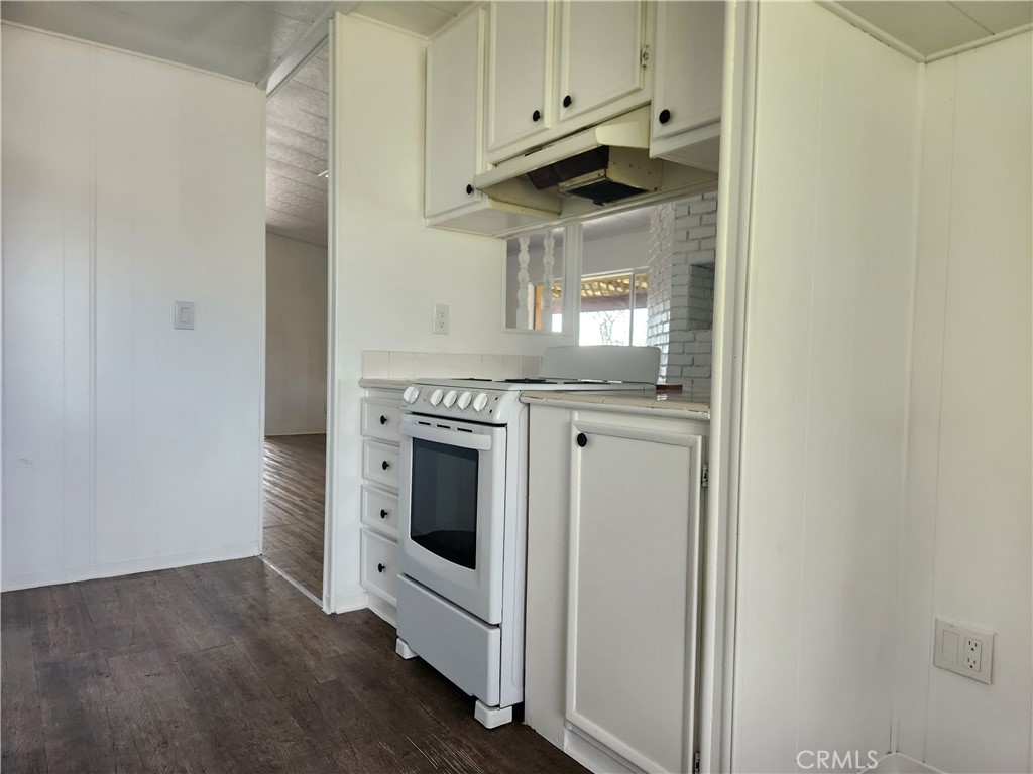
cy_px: 387
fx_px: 686
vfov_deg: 58.9
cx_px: 516
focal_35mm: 23
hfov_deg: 73.9
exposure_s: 1/180
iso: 125
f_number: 1.8
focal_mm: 5.4
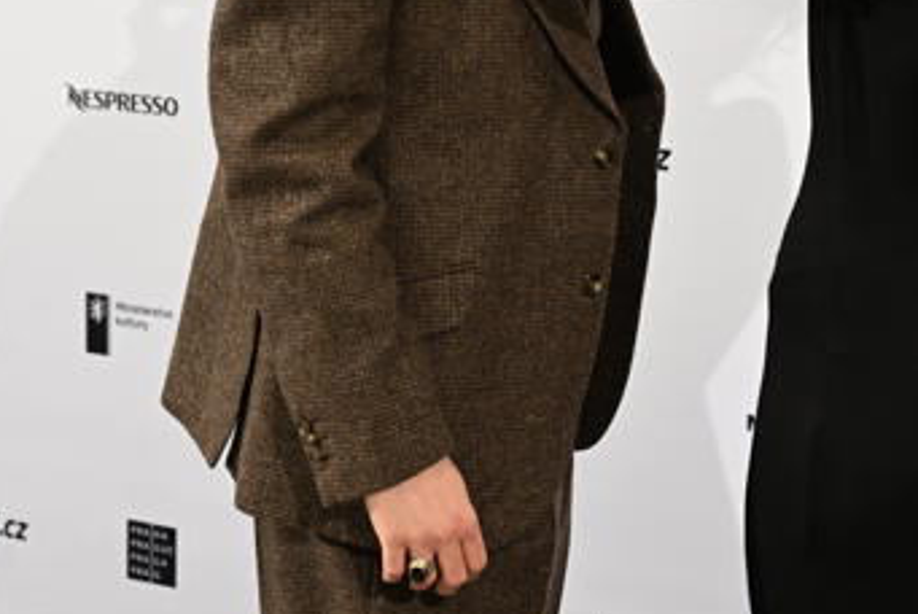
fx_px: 2424
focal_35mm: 95
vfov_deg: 14.2
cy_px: 24
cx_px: 678
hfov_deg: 21.3
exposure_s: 1/160
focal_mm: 47
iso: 3200
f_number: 5
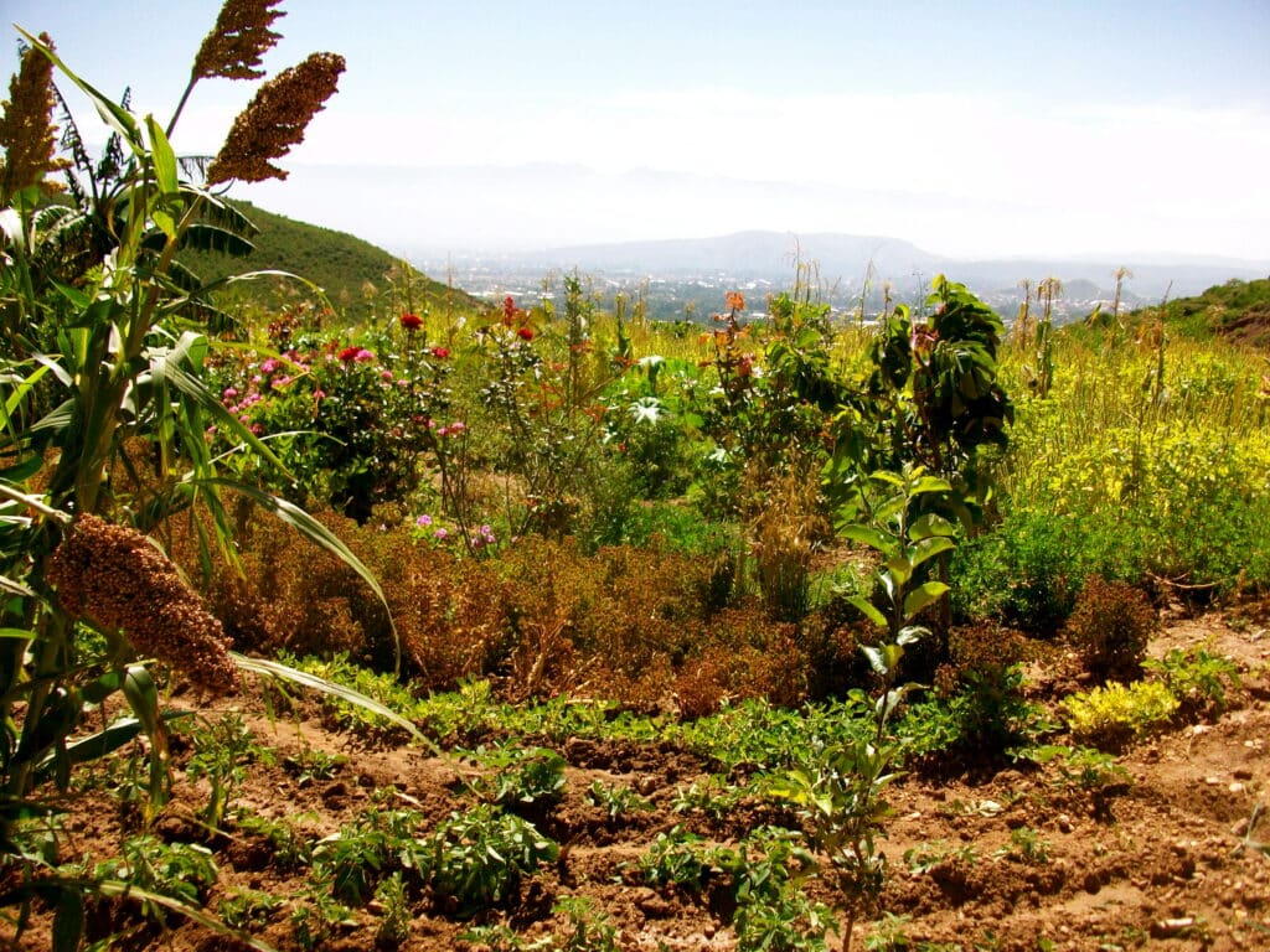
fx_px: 1174
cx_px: 635
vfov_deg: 44.2
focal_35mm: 32
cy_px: 476
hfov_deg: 56.8
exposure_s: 1/640
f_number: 2.8
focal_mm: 5.7
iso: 64
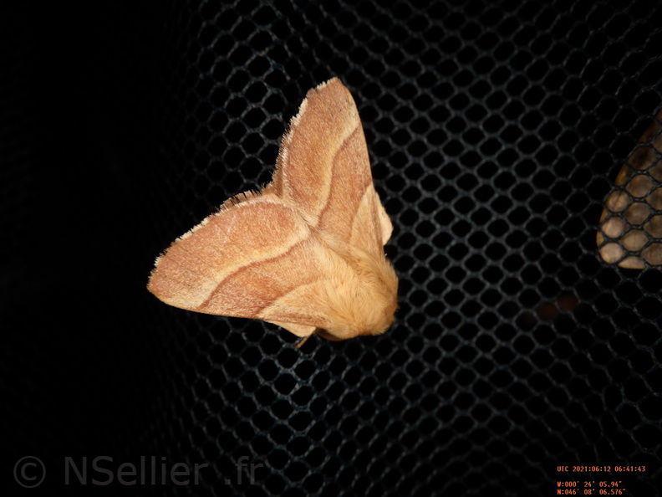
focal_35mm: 34
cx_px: 331
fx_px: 650
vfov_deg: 41.8
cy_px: 248
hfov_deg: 54.0
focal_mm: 6.1
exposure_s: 1/400
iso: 125
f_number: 4.6
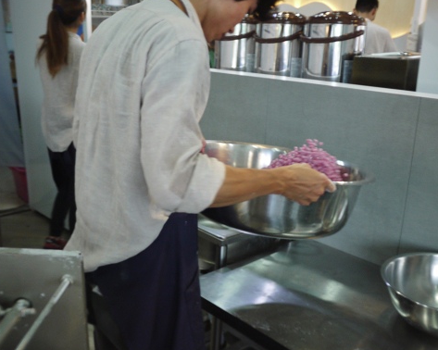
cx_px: 219
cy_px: 196
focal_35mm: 37
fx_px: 479
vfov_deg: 40.0
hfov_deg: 49.1
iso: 200
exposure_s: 1/60
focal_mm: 14
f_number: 2.5
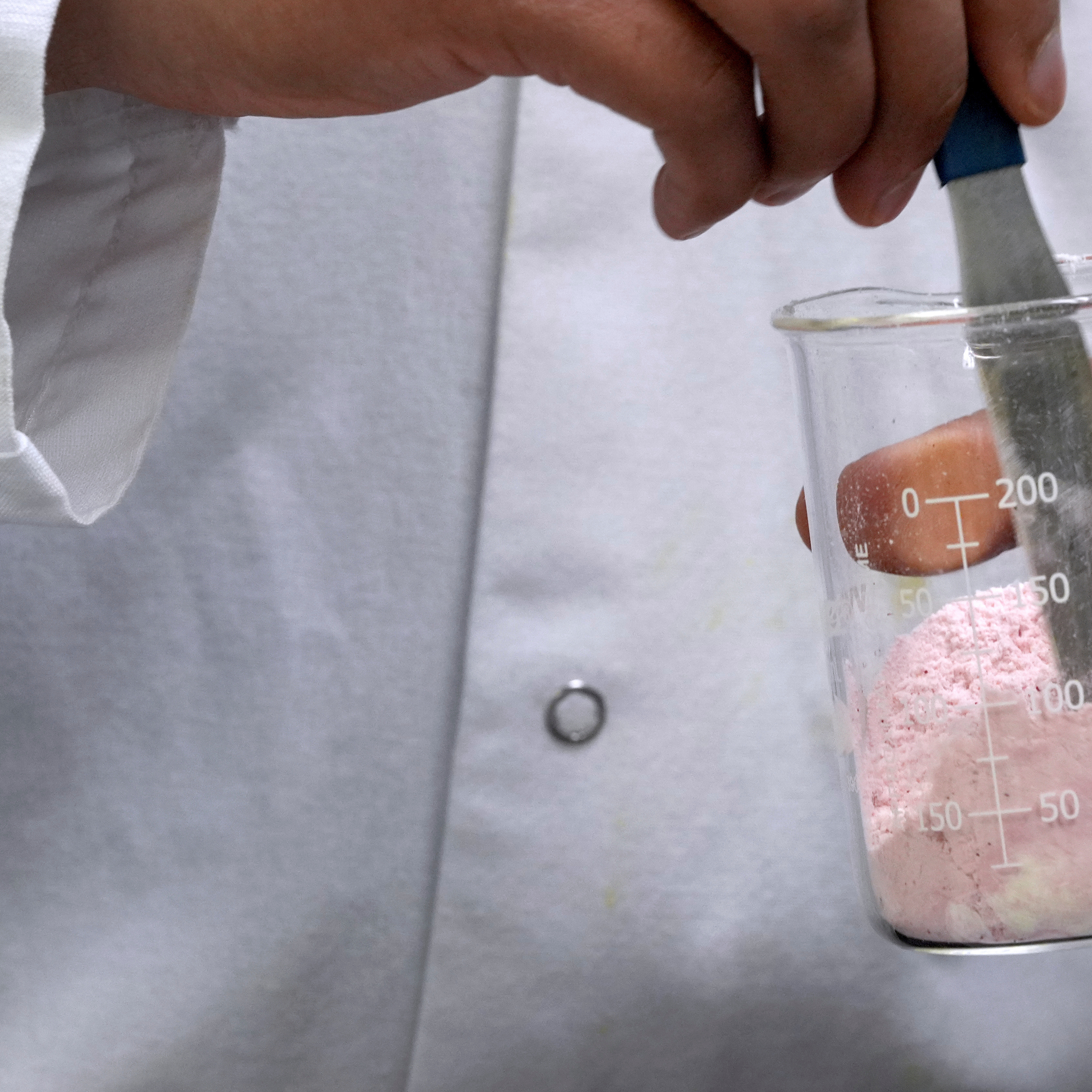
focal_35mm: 303
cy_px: 461
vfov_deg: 5.8
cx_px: 717
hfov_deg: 5.8
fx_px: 10814
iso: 3200
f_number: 9
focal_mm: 200
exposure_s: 1/200
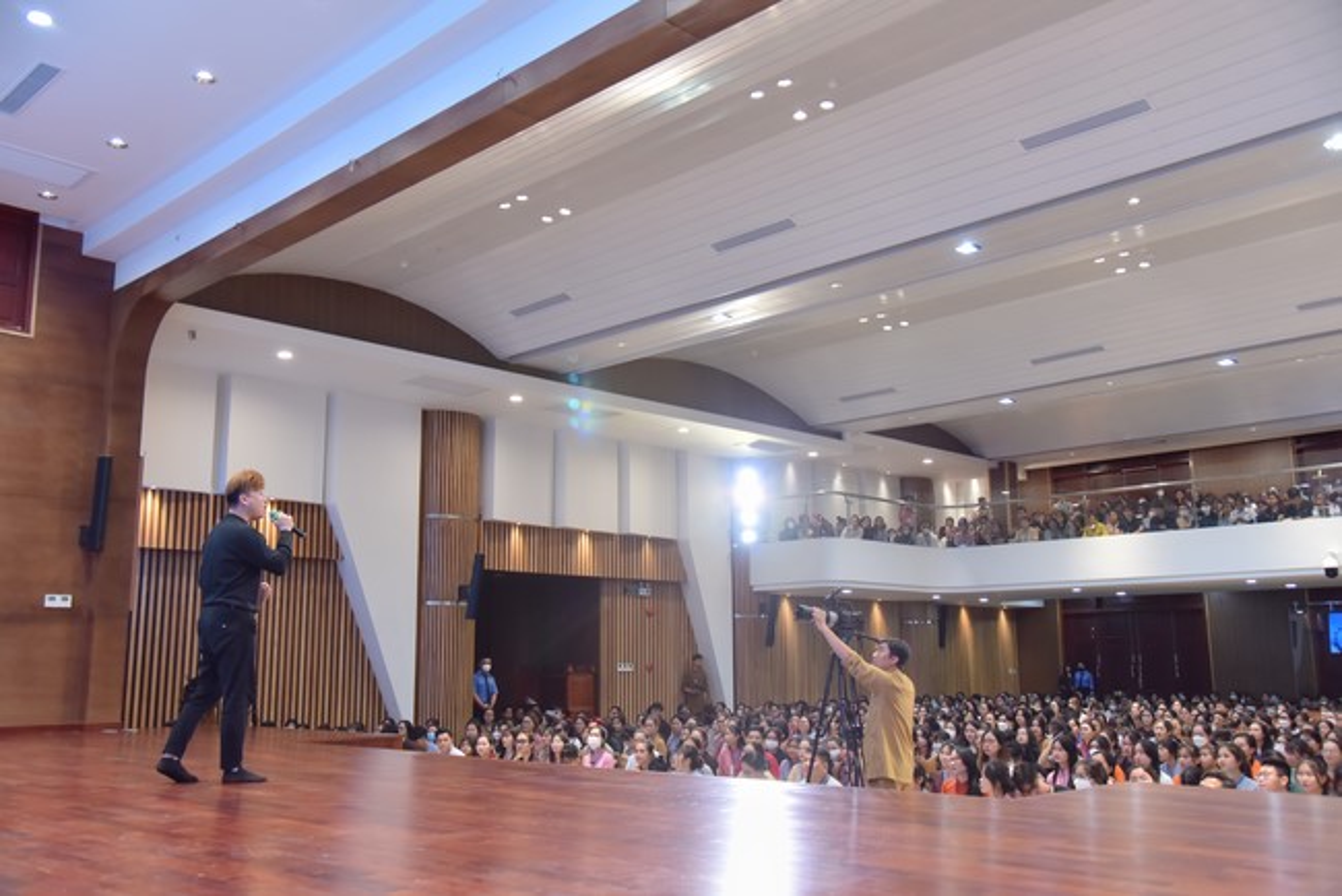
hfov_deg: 58.7
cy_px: 448
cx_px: 671
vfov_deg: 41.2
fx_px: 1193
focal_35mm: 32
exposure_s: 1/125
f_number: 5
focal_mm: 32
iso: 1250
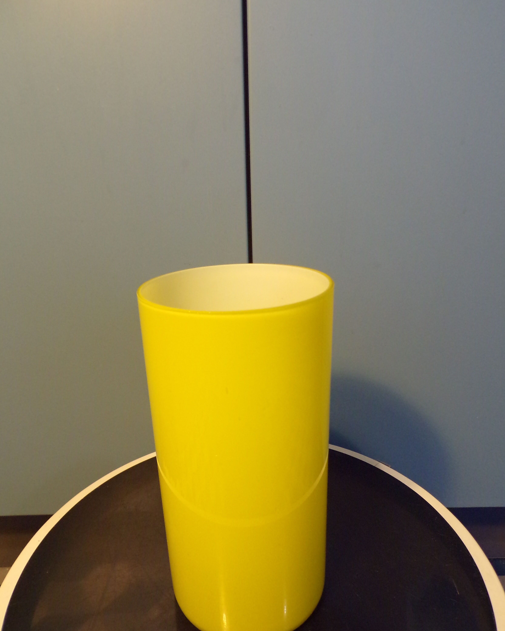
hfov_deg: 54.9
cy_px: 337
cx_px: 243
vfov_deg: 66.0
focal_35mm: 26
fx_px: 486
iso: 351
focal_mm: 4.3
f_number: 3
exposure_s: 1/17
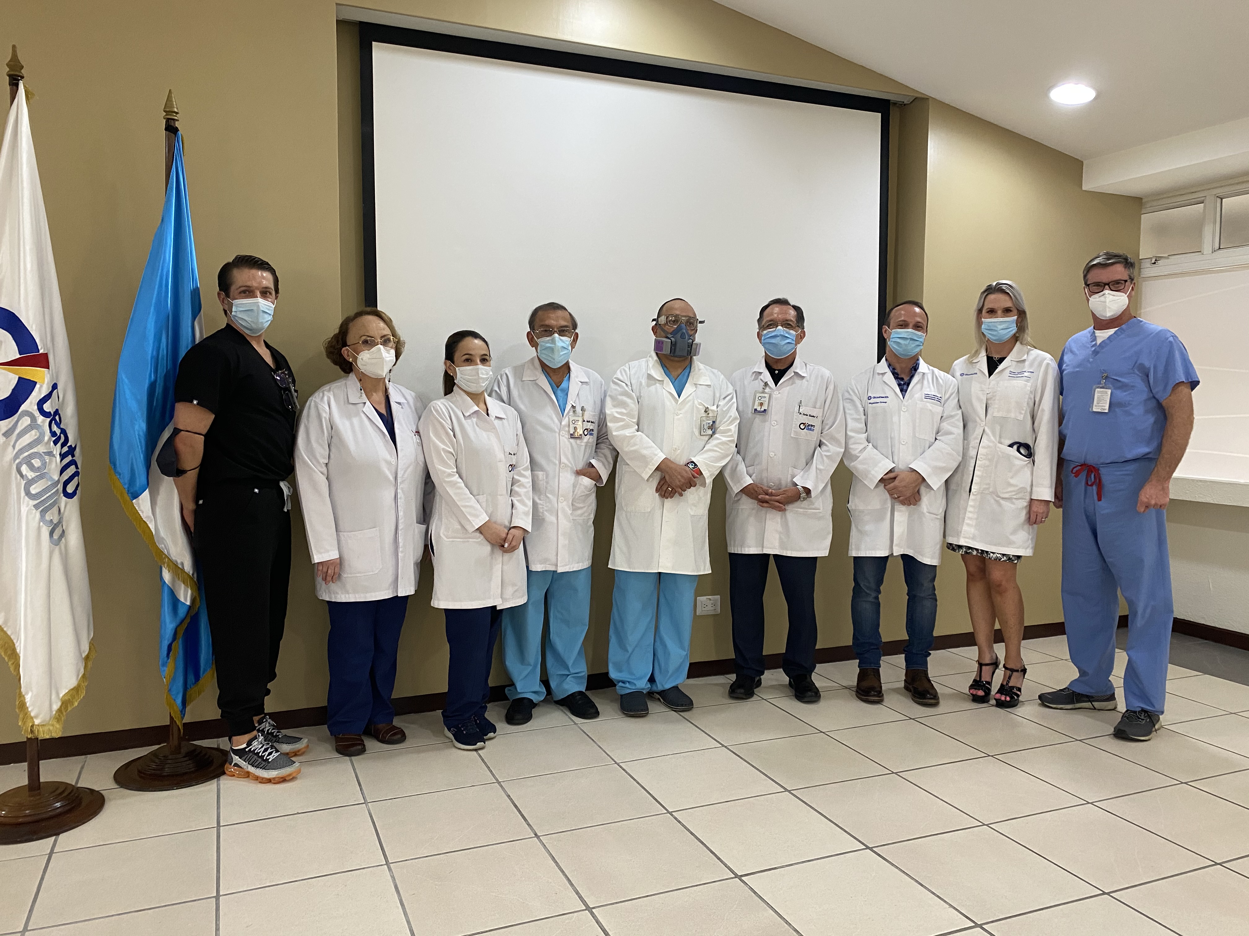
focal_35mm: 26
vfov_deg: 53.1
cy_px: 468
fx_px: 938
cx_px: 624
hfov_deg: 67.3
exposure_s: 1/60
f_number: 1.8
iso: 160
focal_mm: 4.25
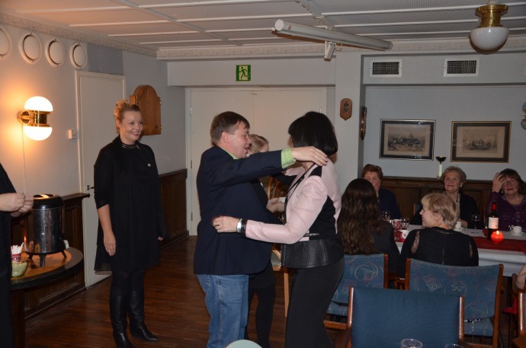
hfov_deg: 53.2
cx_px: 263
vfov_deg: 36.7
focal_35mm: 36
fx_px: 525
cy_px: 174
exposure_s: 1/60
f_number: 3.8
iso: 800
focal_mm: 24
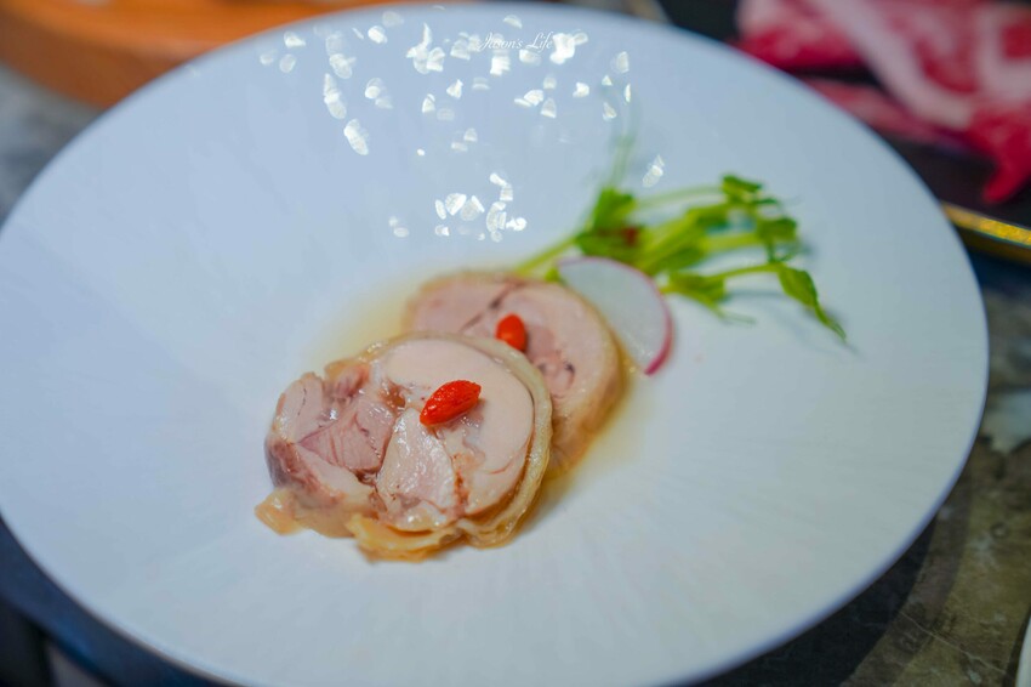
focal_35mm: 67
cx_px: 516
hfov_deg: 30.1
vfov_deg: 20.3
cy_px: 344
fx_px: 1918
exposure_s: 1/125
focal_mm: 67
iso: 100
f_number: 2.8
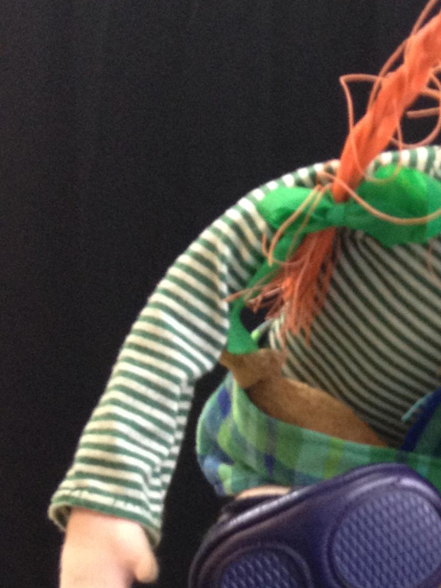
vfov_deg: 17.9
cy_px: 742
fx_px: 1749
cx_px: 648
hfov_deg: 13.6
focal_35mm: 103
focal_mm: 4.28
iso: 160
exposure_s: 1/20
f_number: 2.4
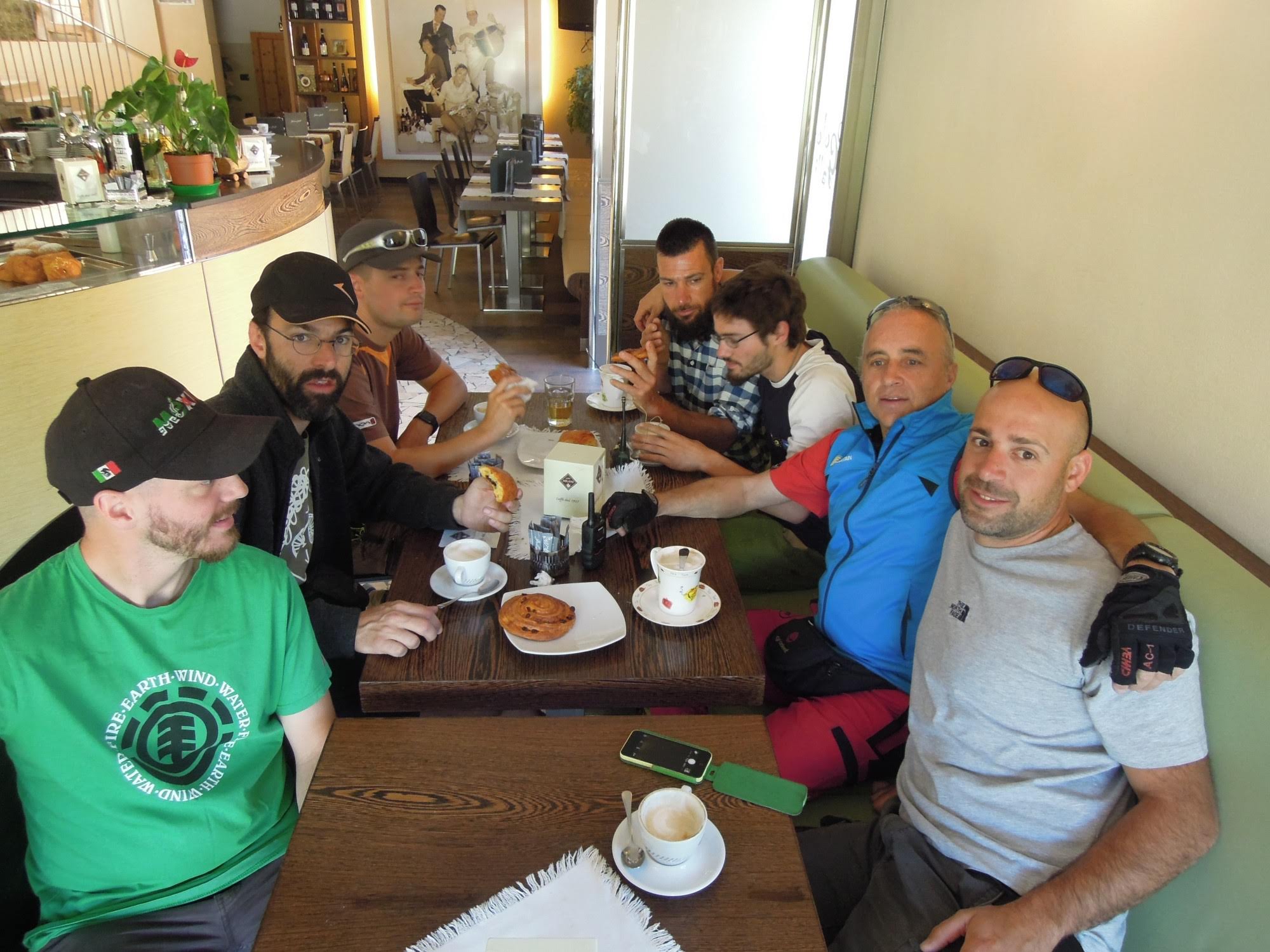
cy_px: 476
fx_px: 881
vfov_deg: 56.8
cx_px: 635
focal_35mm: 24
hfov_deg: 71.6
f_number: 2.8
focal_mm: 4.3
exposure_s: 1/30
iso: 320
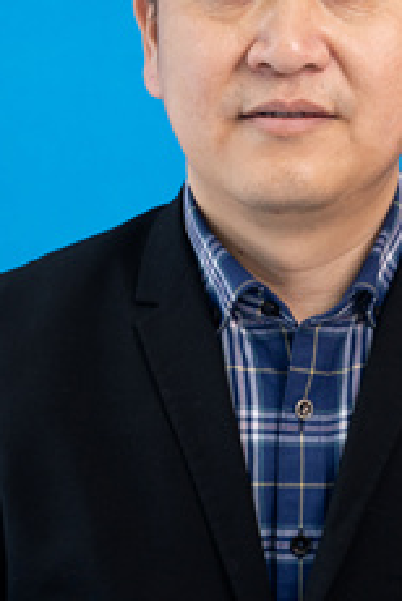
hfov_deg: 10.1
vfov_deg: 15.0
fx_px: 2271
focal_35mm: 136
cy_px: 136
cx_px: 288
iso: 400
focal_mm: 51
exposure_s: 1/60
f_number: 5.6
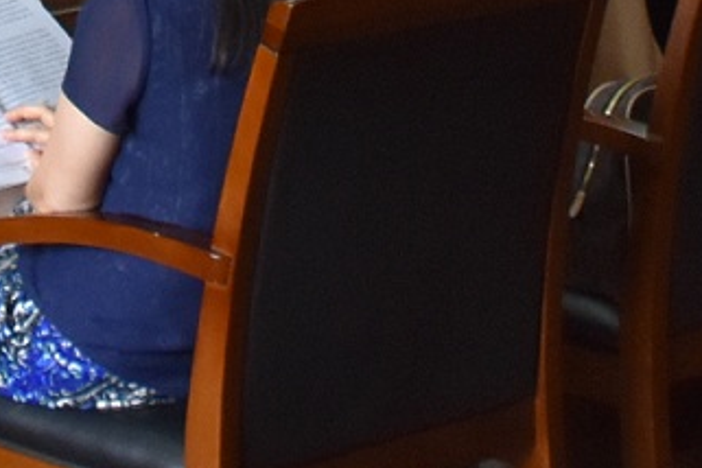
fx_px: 3939
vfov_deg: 6.5
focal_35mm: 202
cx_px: 234
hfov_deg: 10.2
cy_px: -636
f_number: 5.6
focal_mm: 18
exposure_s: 1/125
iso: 800
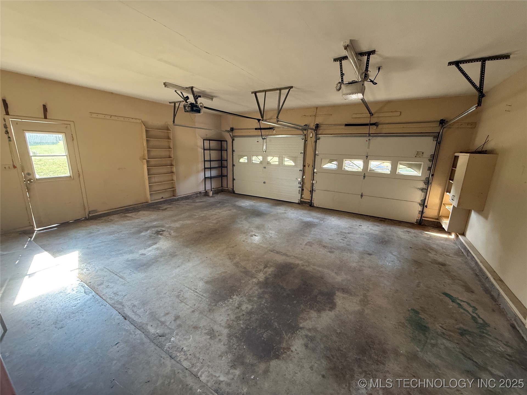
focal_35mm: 14
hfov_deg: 102.1
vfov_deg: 85.7
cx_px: 264
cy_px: 198
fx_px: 213
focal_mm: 2.22
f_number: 2.2
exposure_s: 1/76
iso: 320
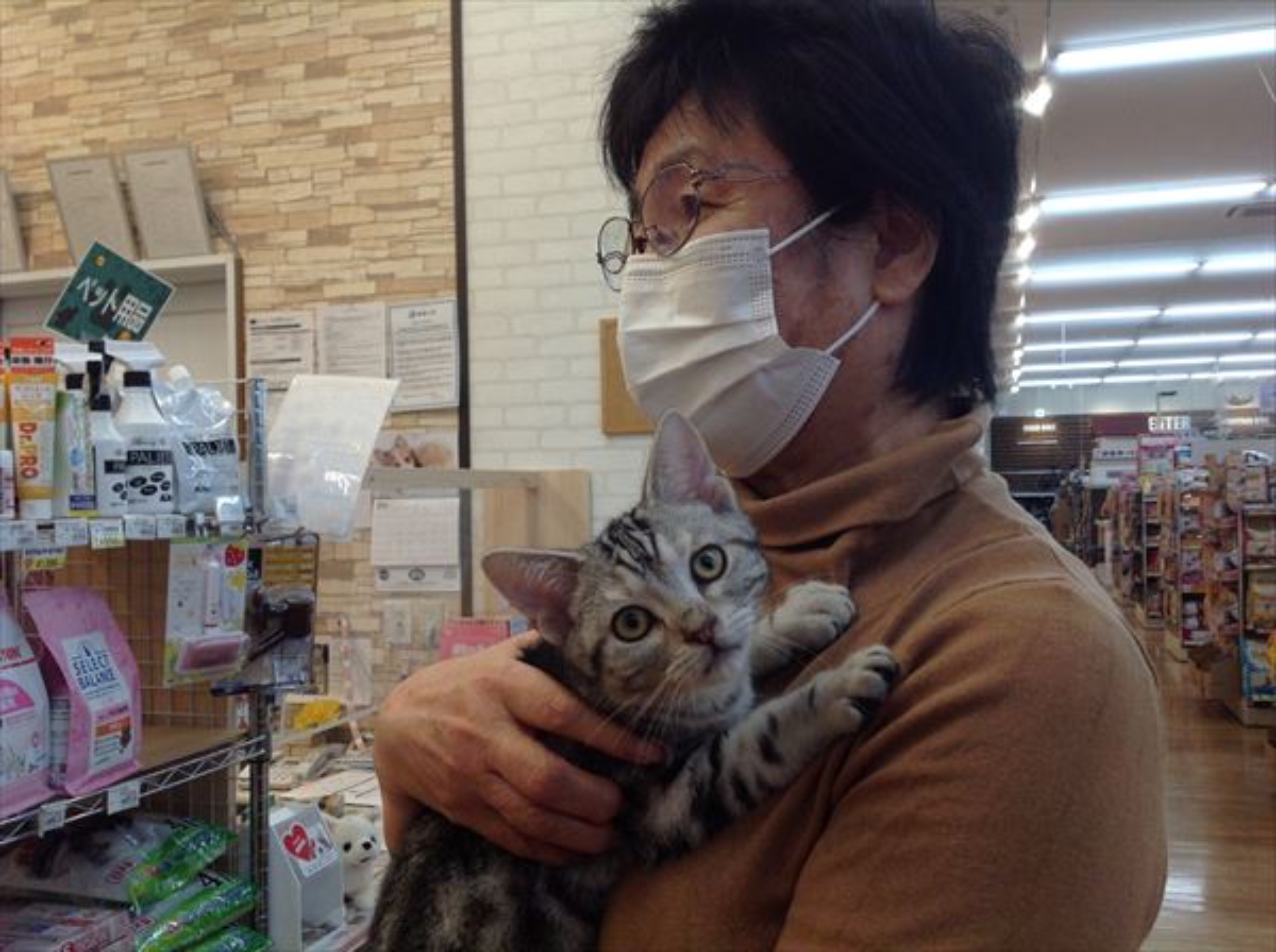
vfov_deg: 40.6
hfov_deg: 52.7
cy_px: 476
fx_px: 1288
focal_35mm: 35
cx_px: 638
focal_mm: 4.28
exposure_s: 1/120
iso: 100
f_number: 2.4
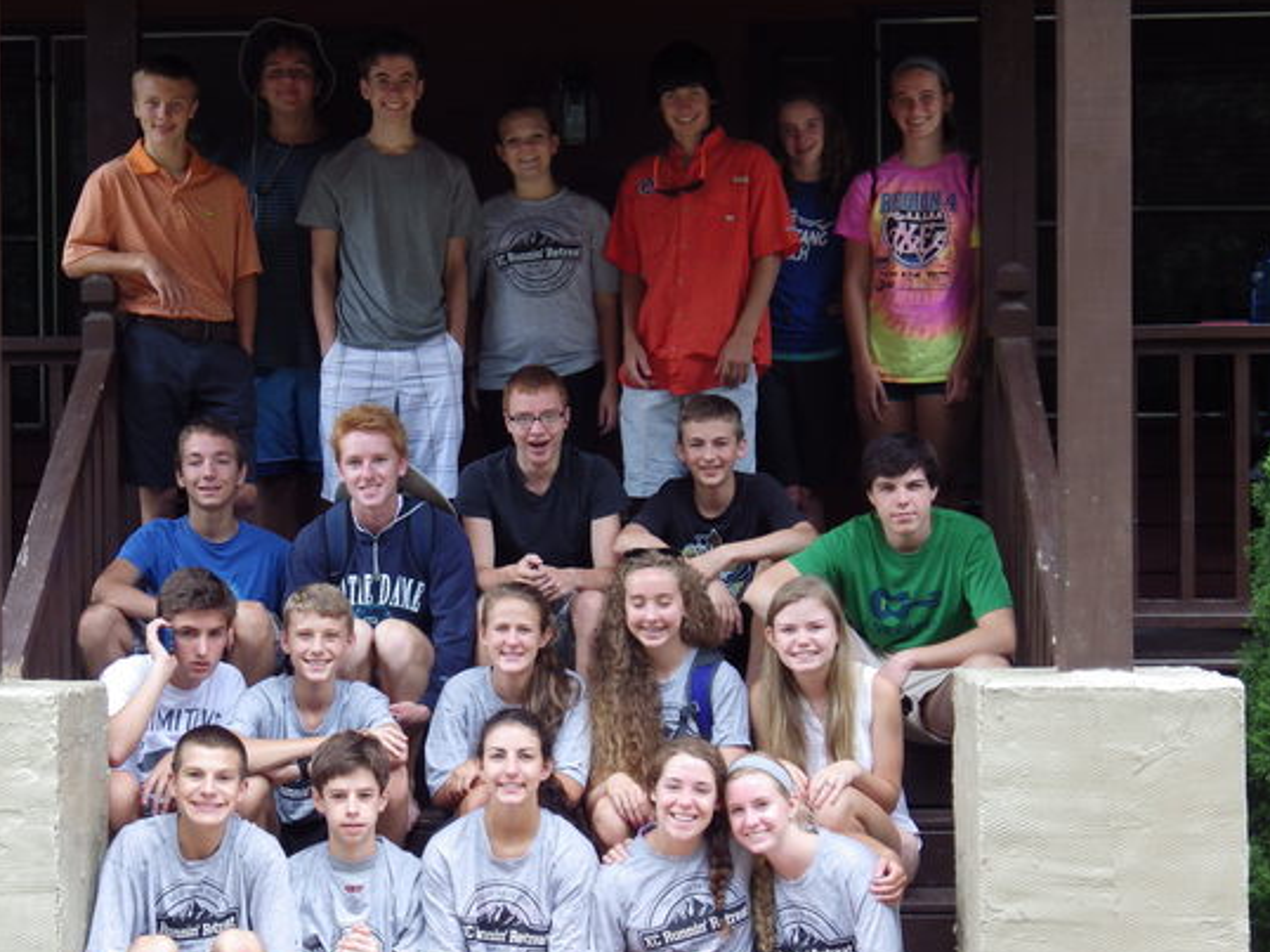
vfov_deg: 18.6
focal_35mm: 79
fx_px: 2897
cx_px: 484
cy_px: 567
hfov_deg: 24.7
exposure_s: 1/60
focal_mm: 10.7
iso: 100
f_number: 4
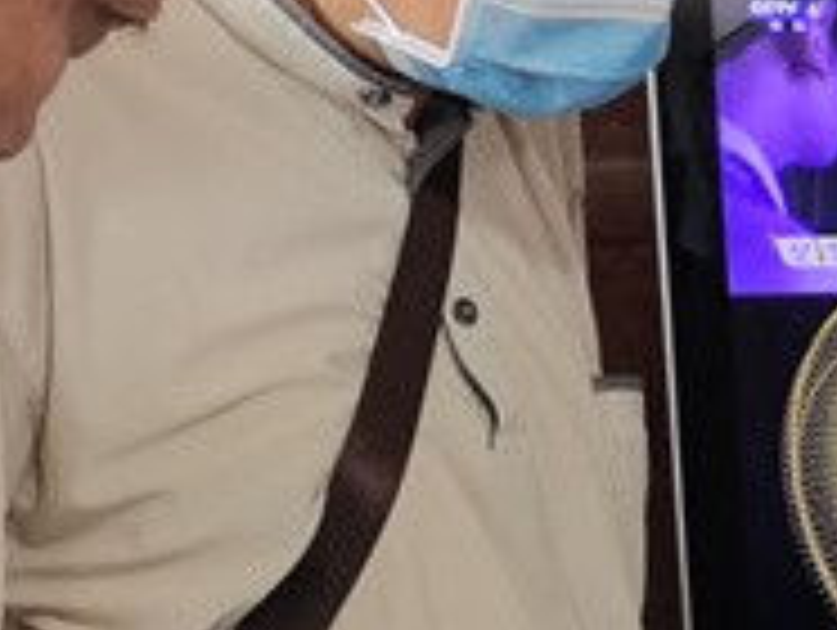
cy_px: 738
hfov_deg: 11.5
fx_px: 3511
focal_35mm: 145
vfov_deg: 10.1
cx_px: 1917
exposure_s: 1/50
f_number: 1.8
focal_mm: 5.58
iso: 100
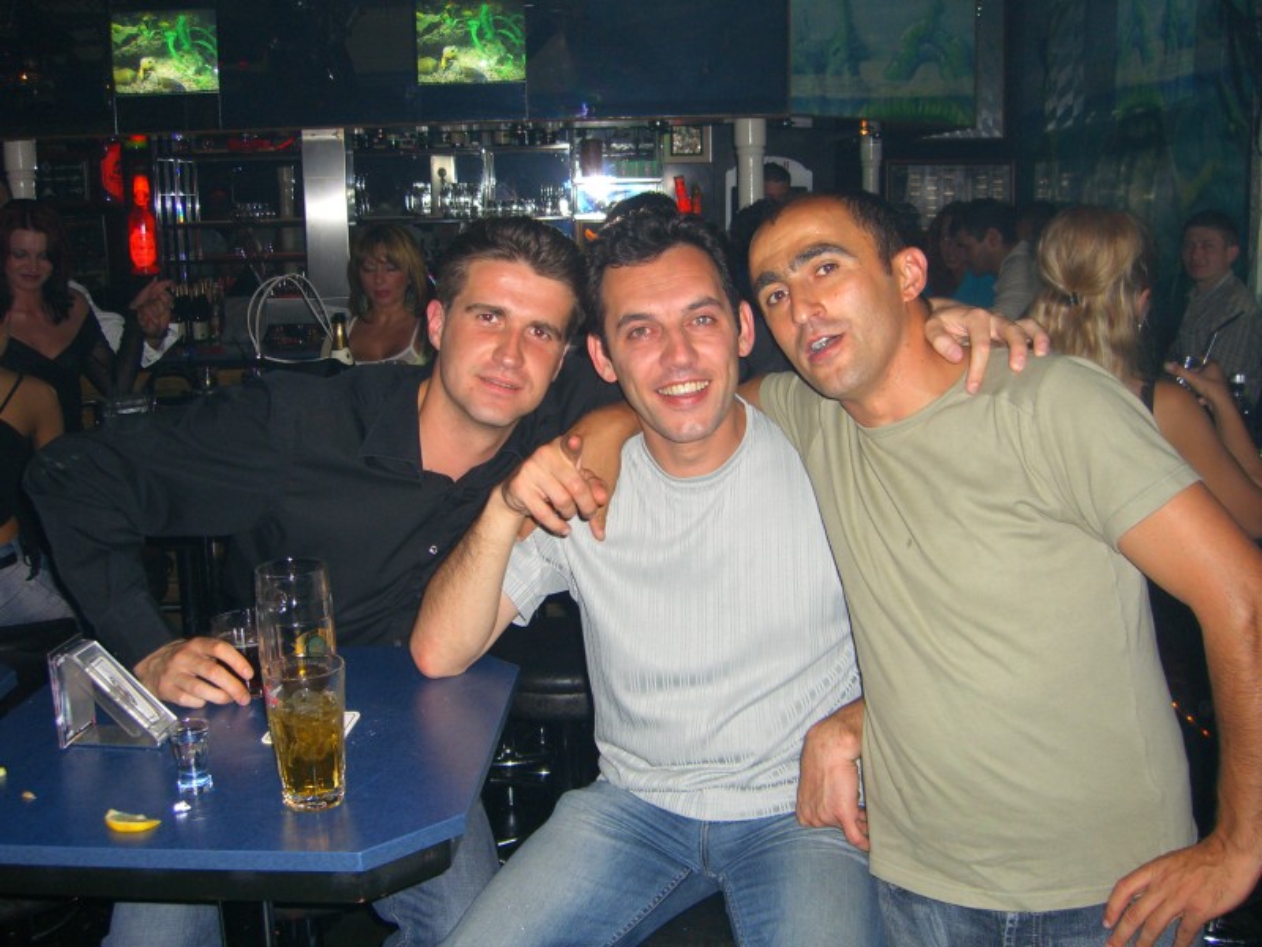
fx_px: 1385
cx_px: 631
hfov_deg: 49.0
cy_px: 474
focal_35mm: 38
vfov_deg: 37.7
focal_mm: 7.9
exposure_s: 1/60
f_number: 2.8
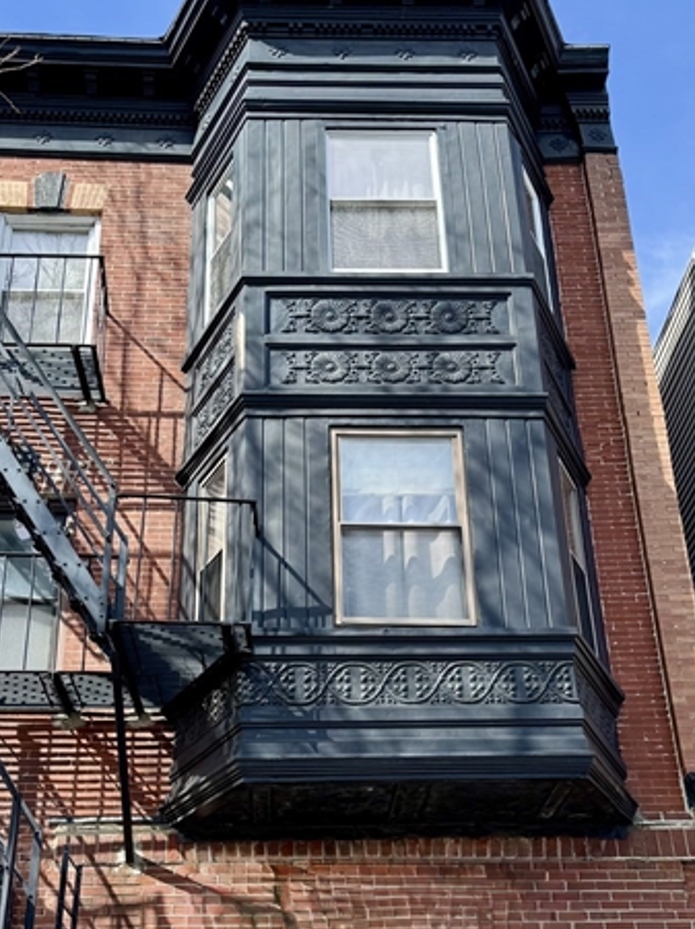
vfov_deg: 44.3
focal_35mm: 41
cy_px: 692
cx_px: 344
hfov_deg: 35.1
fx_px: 1099
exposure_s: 1/1488
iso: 80
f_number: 1.78
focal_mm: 6.76
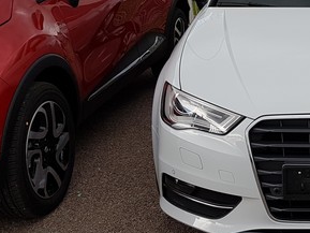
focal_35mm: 72
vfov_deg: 20.4
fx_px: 645
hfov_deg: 24.9
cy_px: 81
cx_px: 352
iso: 40
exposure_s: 1/1032
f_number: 1.7
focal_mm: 4.2
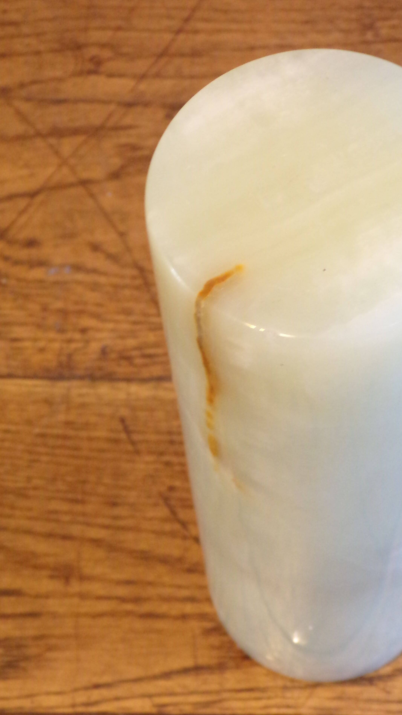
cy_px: 352
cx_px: 310
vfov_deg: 24.7
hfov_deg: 14.0
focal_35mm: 86
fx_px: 1630
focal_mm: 11.6
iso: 400
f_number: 3.8
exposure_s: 1/20
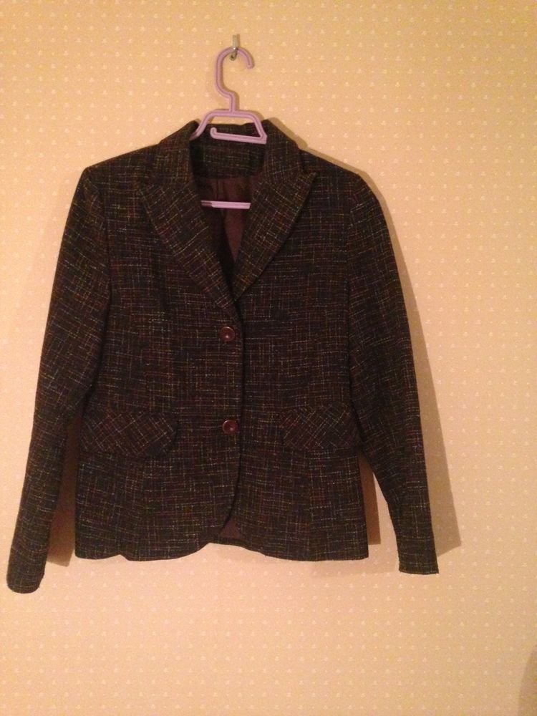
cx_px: 268
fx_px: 683
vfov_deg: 55.4
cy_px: 358
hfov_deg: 42.9
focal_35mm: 33
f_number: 2.4
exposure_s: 1/15
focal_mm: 4.12
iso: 800
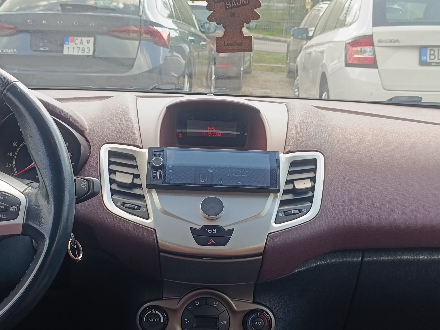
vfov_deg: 29.0
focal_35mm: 50
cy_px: 207
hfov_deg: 38.1
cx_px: 196
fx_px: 636
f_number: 1.88
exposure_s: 1/109
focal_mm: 5.59
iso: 51
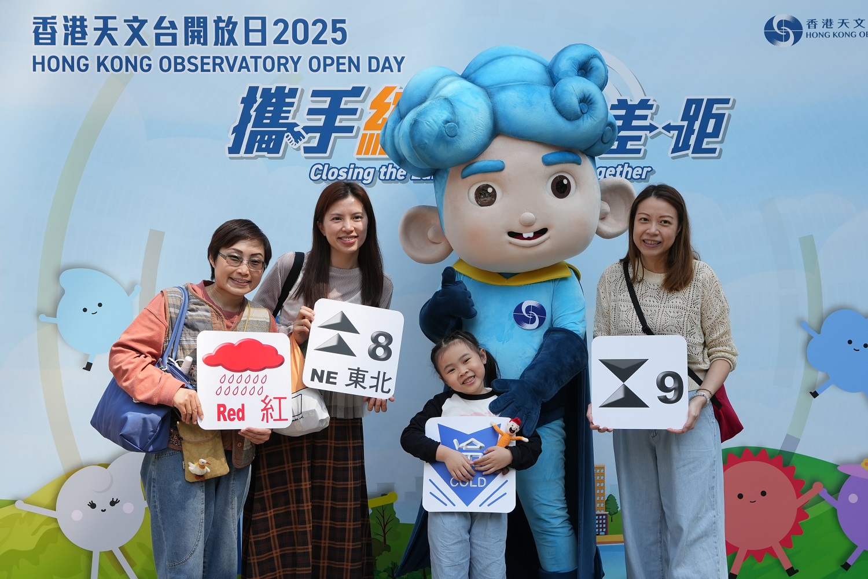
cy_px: 290
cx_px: 434
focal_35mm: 39
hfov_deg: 49.6
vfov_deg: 34.2
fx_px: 940
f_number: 5.6
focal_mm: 26
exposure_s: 1/800
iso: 320
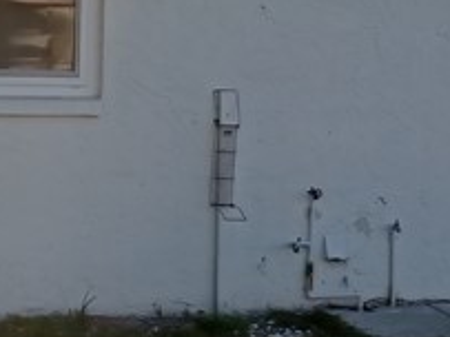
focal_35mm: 126
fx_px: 1637
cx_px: 417
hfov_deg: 15.4
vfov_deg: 11.7
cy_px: 60
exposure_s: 1/281
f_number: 1.8
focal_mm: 4.6
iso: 32
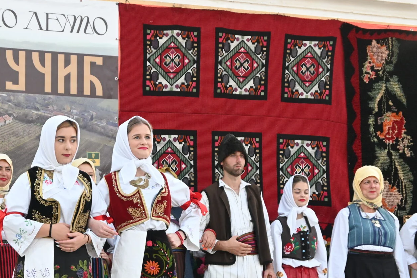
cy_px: 205
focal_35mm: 123
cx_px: 95
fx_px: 1424
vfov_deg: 11.1
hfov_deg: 16.6
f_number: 6.3
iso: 1250
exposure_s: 1/125
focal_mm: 50
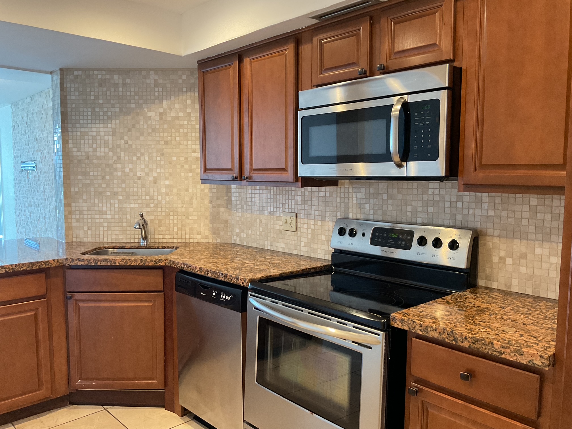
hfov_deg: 61.7
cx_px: 286
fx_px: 479
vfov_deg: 48.2
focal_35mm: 29
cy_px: 214
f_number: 1.8
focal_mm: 3
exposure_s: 1/60
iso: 160
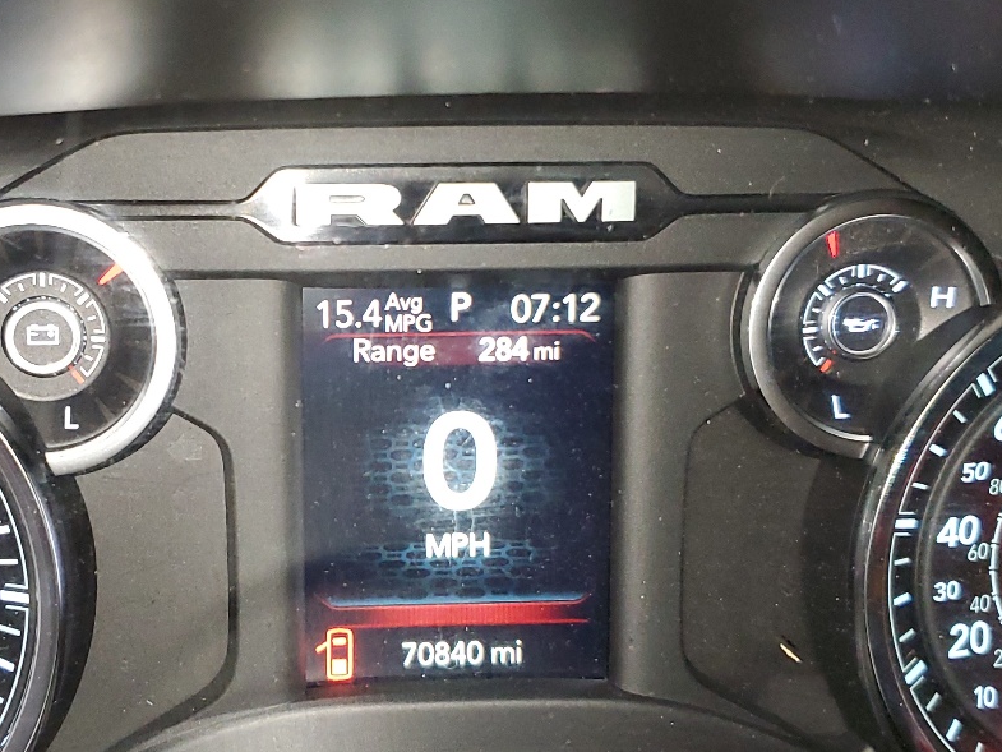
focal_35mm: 53
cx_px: 371
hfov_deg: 35.9
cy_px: 397
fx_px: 1534
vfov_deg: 27.5
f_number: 1.5
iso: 246
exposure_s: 1/60.2
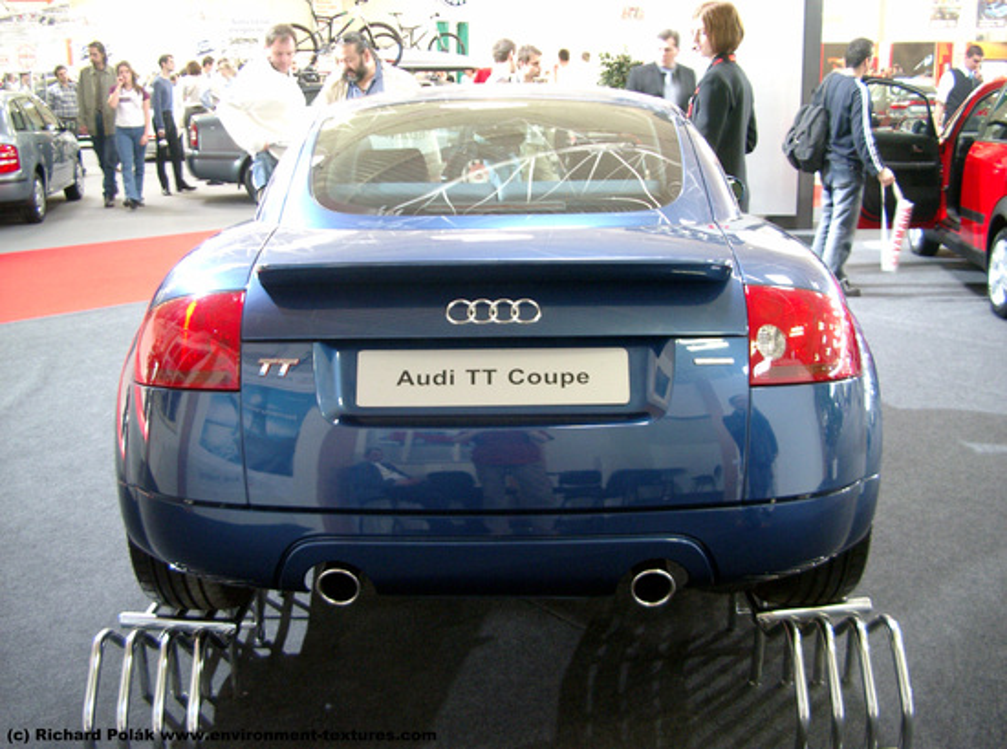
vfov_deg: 38.5
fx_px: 1073
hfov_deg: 50.3
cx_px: 504
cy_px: 374
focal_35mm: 37
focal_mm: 7.6
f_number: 2.6
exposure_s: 1/15
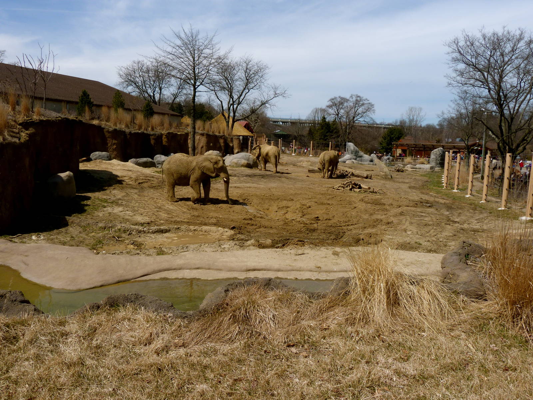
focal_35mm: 27
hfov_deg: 65.3
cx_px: 266
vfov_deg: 51.4
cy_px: 200
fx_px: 416
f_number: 5.6
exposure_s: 1/400
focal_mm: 4.9
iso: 80
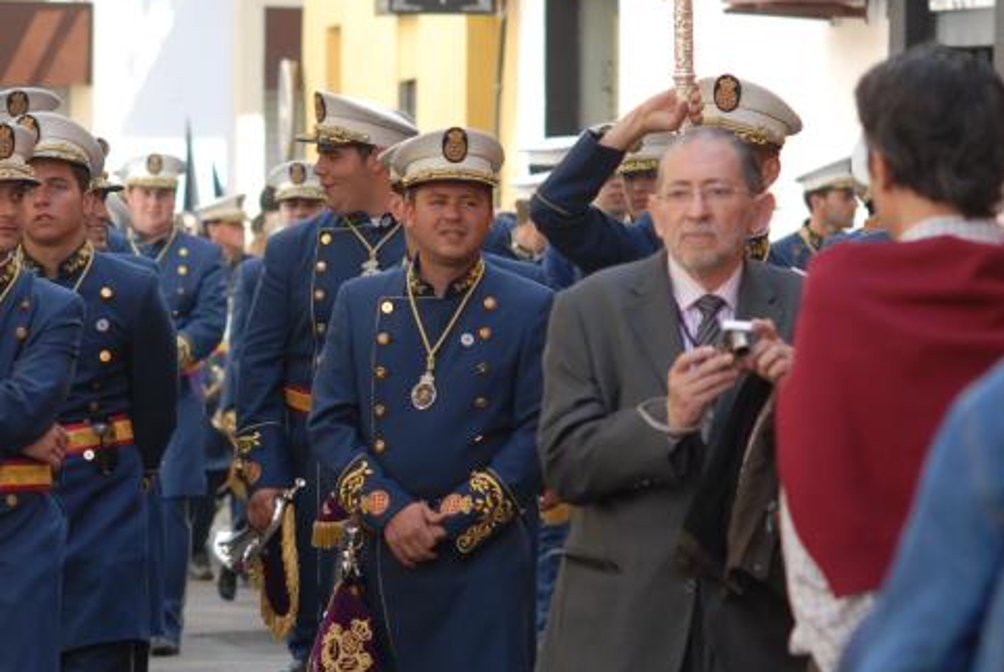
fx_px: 4719
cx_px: 362
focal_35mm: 169
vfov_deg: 8.1
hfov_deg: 12.1
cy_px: 266
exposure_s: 1/100
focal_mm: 50
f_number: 2.8
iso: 100
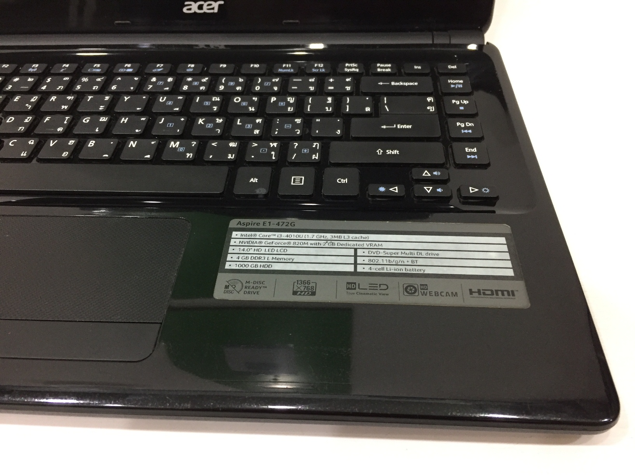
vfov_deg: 48.2
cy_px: 238
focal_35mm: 29
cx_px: 318
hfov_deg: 61.7
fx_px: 532
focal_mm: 4.15
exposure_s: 1/33
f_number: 2.2
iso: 200
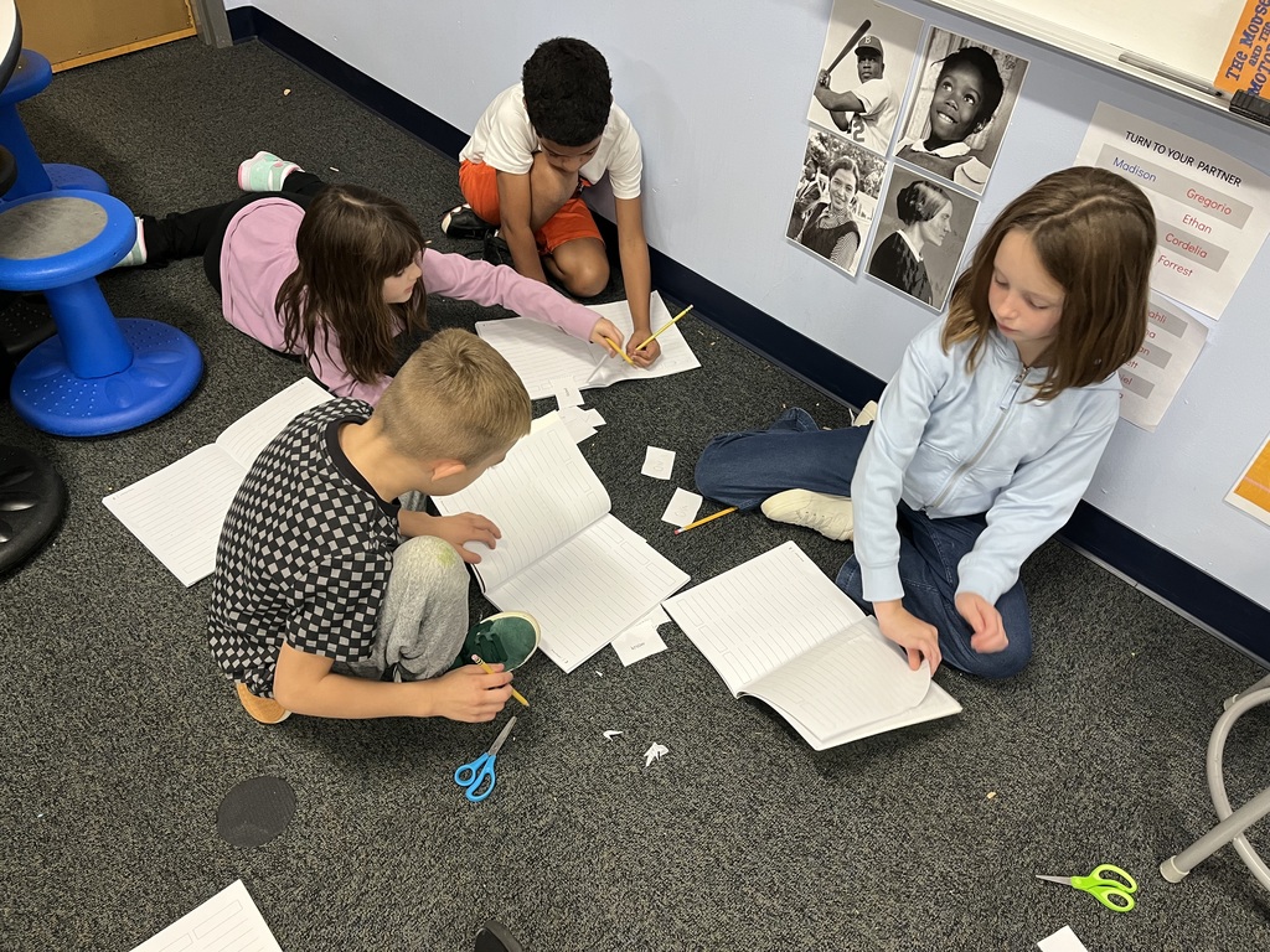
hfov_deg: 67.3
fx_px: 954
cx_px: 635
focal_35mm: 26
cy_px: 476
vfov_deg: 53.1
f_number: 1.6
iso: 200
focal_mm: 5.1
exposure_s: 1/60
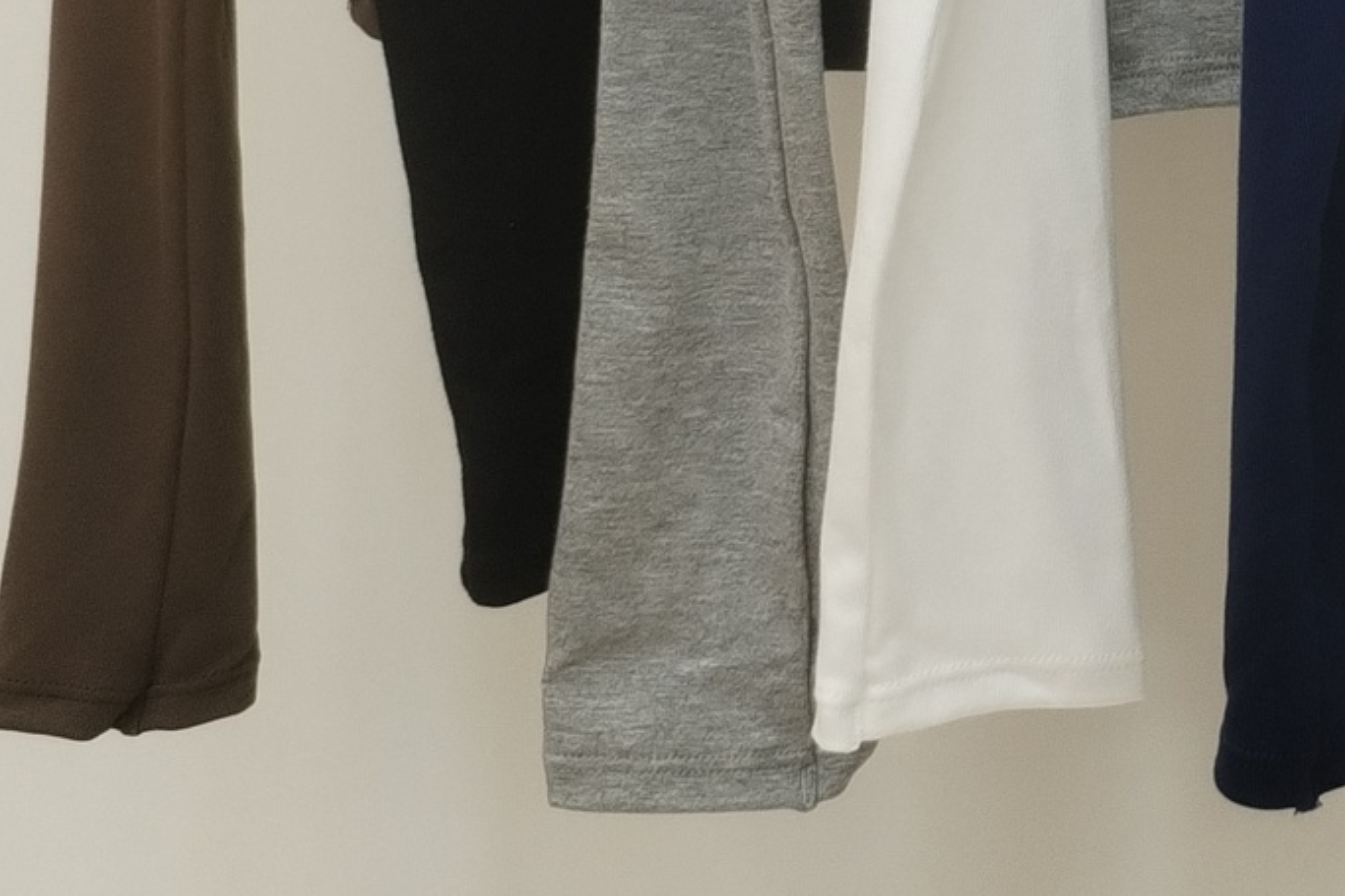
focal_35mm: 106
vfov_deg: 12.2
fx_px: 3959
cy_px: -553
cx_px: 1633
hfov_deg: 18.3
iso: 263
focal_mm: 4.75
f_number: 1.8
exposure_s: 1/100
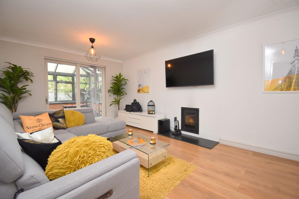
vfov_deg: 77.3
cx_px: 150
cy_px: 100
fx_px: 125
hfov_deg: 100.4
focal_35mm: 15
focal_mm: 10
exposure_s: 1/125
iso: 800
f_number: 4.5
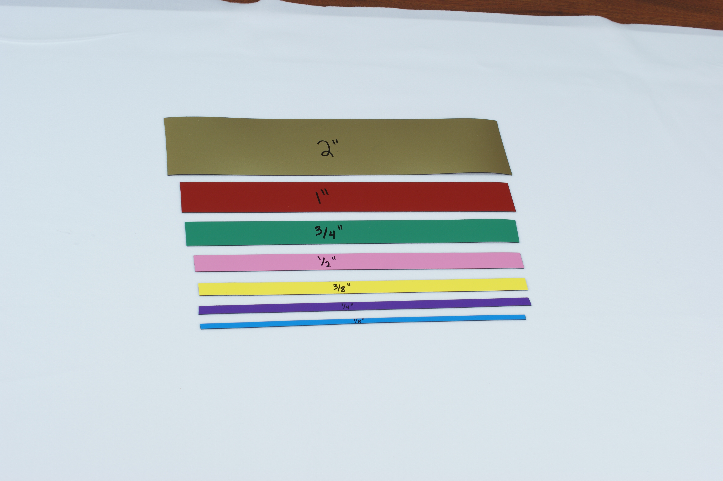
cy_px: 240
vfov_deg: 25.7
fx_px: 1054
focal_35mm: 52
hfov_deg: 37.9
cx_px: 362
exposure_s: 1/8
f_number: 9
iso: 100
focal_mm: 35
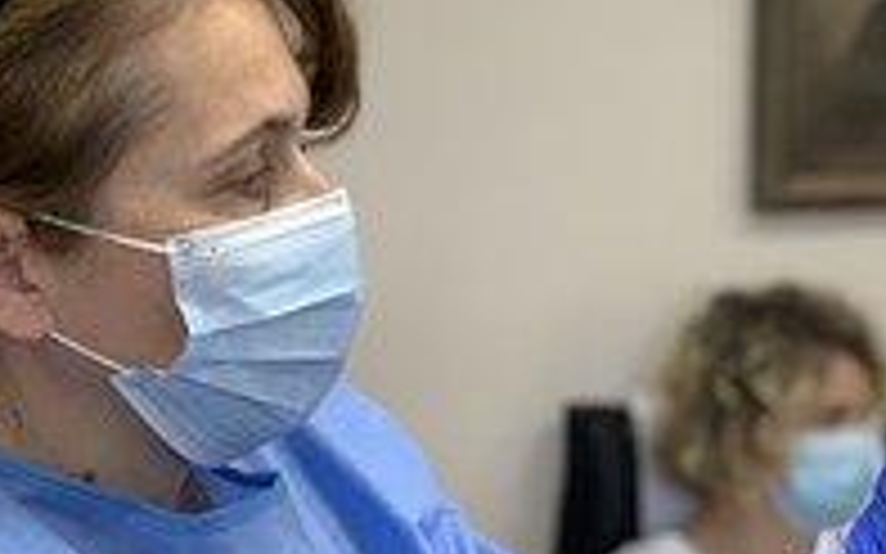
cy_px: 259
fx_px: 2631
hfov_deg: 19.0
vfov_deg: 12.0
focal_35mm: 109
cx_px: 616
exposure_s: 1/50
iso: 160
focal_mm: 6
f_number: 2.4
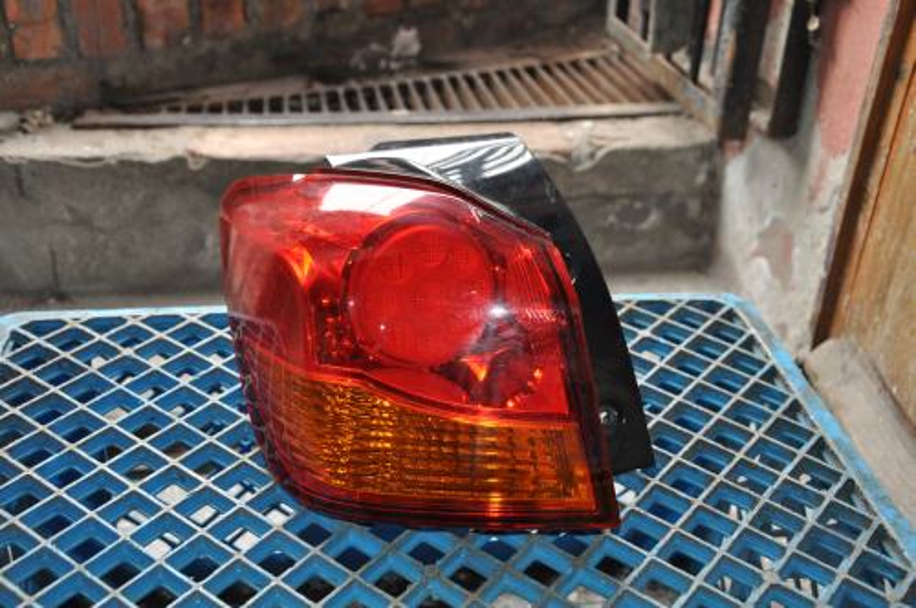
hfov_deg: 43.7
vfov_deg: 29.8
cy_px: 304
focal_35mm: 45
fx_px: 1144
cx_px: 458
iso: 800
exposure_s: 1/60
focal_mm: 30
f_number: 4.2
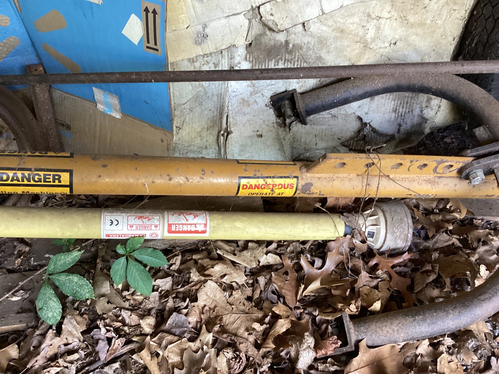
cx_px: 250
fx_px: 447
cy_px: 187
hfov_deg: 58.3
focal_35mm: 31
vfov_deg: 45.4
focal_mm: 3.3
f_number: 2.4
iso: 160
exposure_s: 1/50
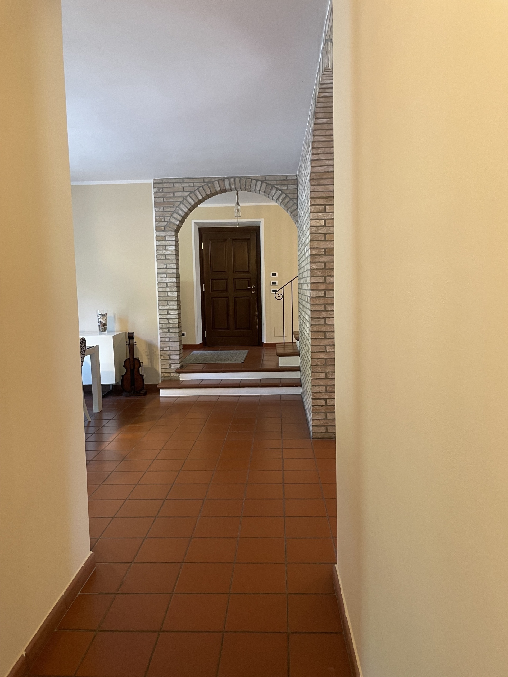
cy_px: 338
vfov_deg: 67.3
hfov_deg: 53.1
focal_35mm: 26
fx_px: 509
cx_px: 254
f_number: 1.6
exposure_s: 1/60
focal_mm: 4.2
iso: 250
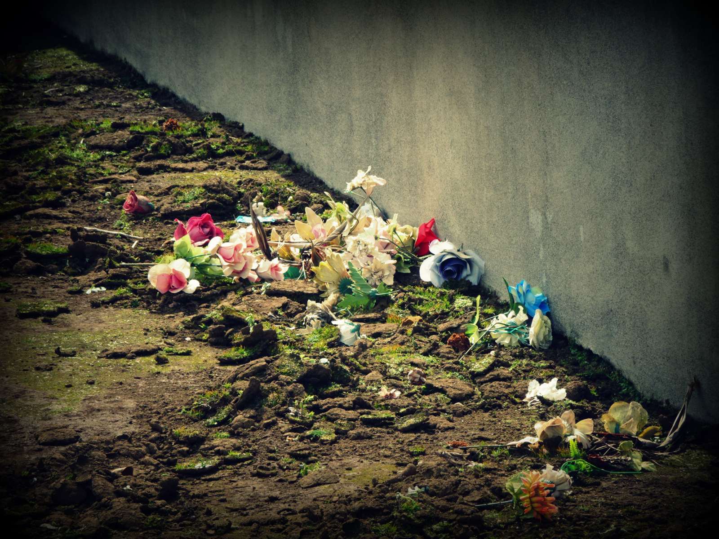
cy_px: 270
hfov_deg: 8.3
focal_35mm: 239
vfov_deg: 6.2
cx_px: 360
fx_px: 4964
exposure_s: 1/320
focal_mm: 40.86
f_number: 6.3
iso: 80
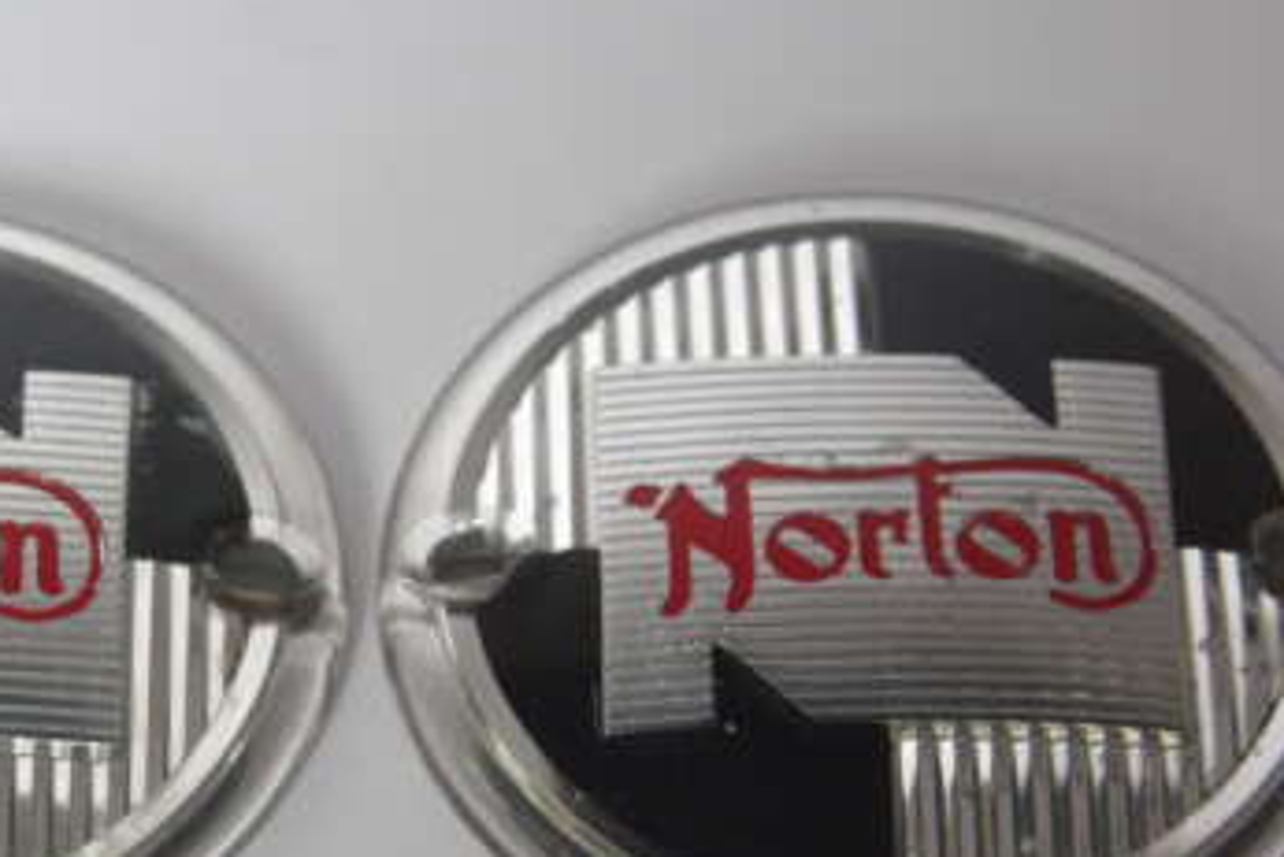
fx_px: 6315
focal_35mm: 177
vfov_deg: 7.8
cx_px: 382
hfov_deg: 11.6
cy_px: 638
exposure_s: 1/60
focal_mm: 68
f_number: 8
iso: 800
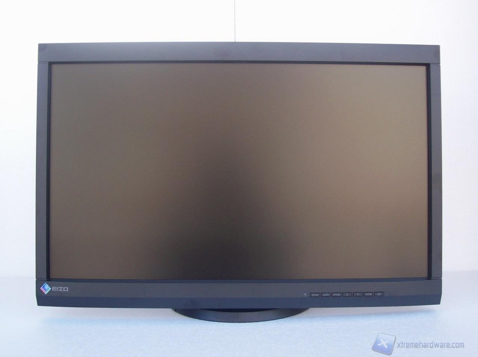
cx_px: 239
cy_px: 178
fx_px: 496
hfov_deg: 51.4
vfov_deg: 39.6
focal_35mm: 36
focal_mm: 6
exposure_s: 1/119
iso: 80
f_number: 2.7
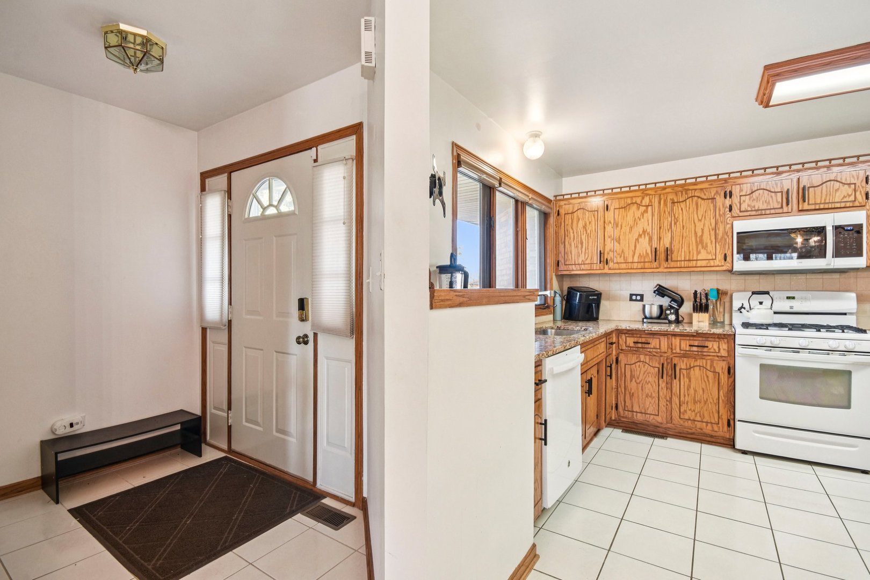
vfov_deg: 72.1
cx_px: 435
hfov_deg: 95.0
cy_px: 290
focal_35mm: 16
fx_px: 399
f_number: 8
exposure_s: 1/5
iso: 400
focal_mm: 11
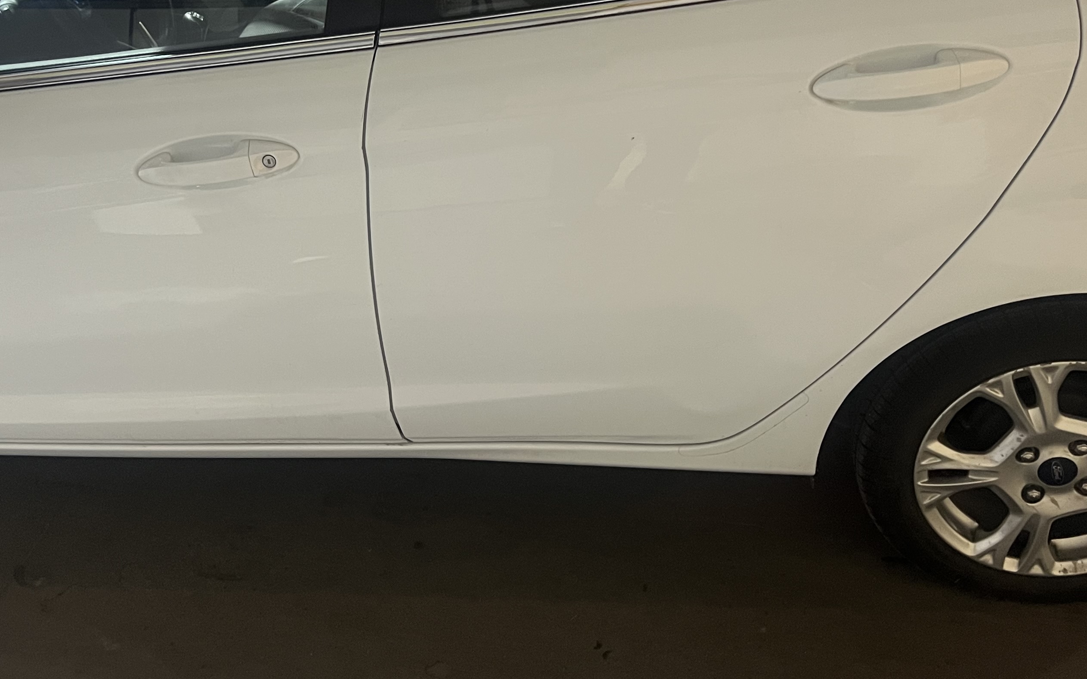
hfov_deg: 45.1
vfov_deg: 29.0
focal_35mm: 44
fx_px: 1303
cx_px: 455
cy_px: 215
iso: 400
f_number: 1.5
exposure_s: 1/33
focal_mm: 5.7
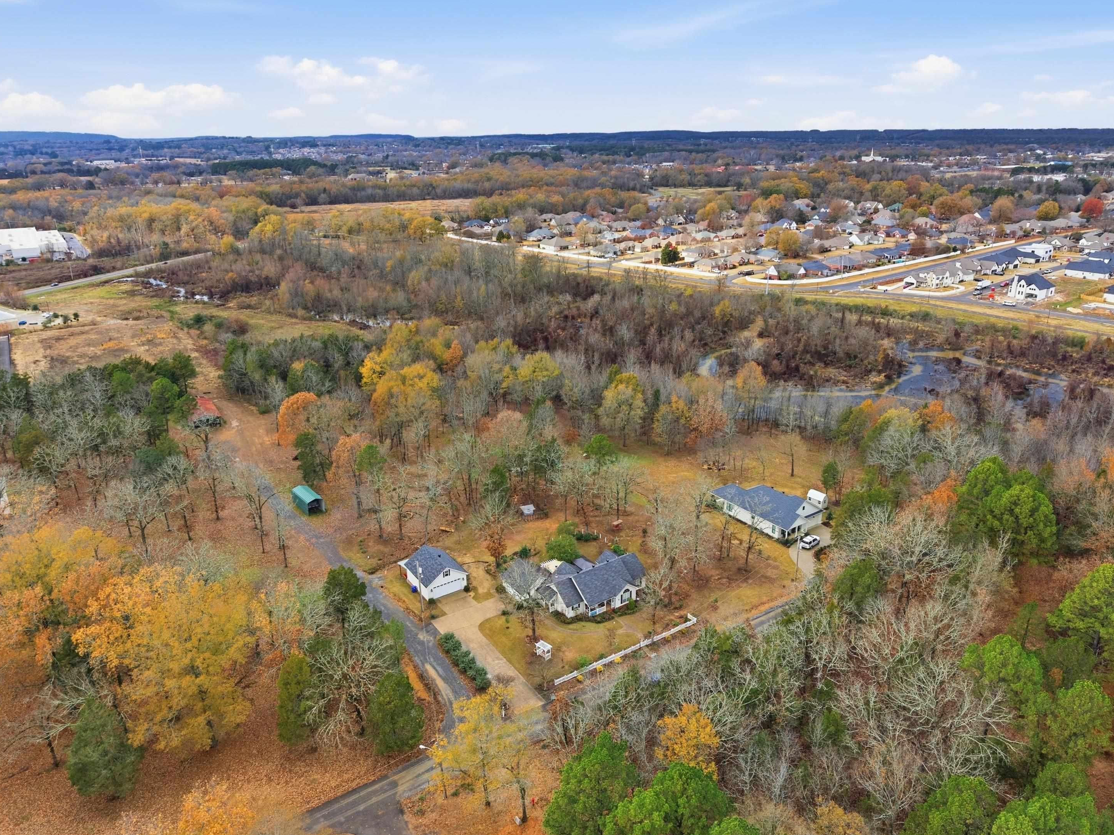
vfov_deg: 54.9
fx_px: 805
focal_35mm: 25
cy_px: 421
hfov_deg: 69.4
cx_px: 576
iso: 140
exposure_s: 1/1250
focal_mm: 8.7
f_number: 1.8
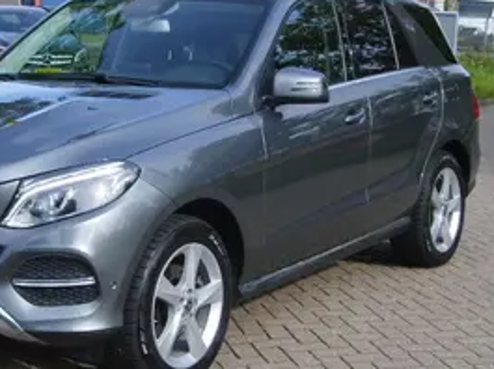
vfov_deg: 18.8
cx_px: 147
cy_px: 237
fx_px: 1112
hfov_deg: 24.9
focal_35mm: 78
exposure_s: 1/350
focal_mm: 7.2
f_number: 3
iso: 50
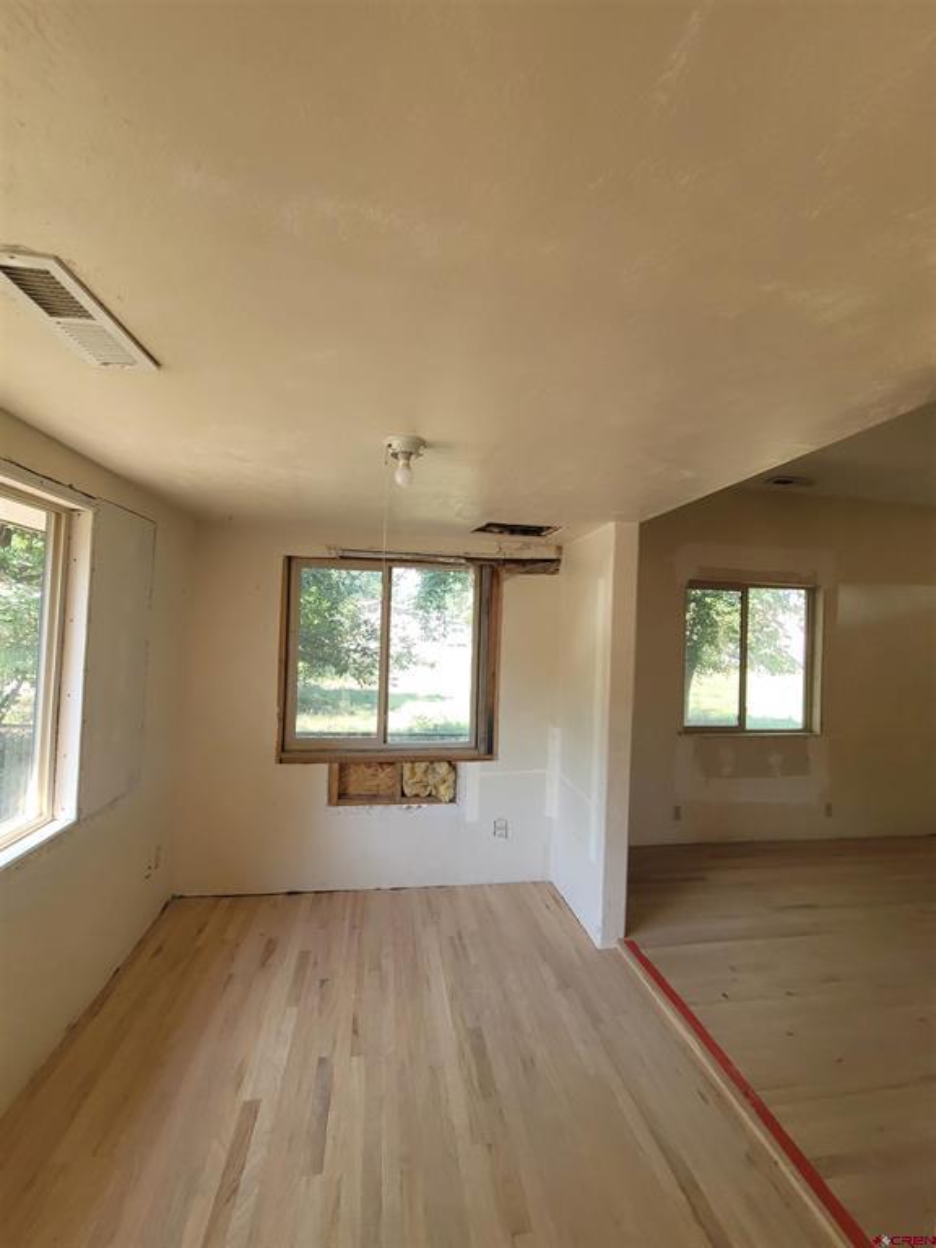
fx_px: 469
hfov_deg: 89.9
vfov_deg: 106.2
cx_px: 468
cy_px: 624
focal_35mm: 13
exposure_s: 1/120
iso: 64
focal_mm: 2.2
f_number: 2.2
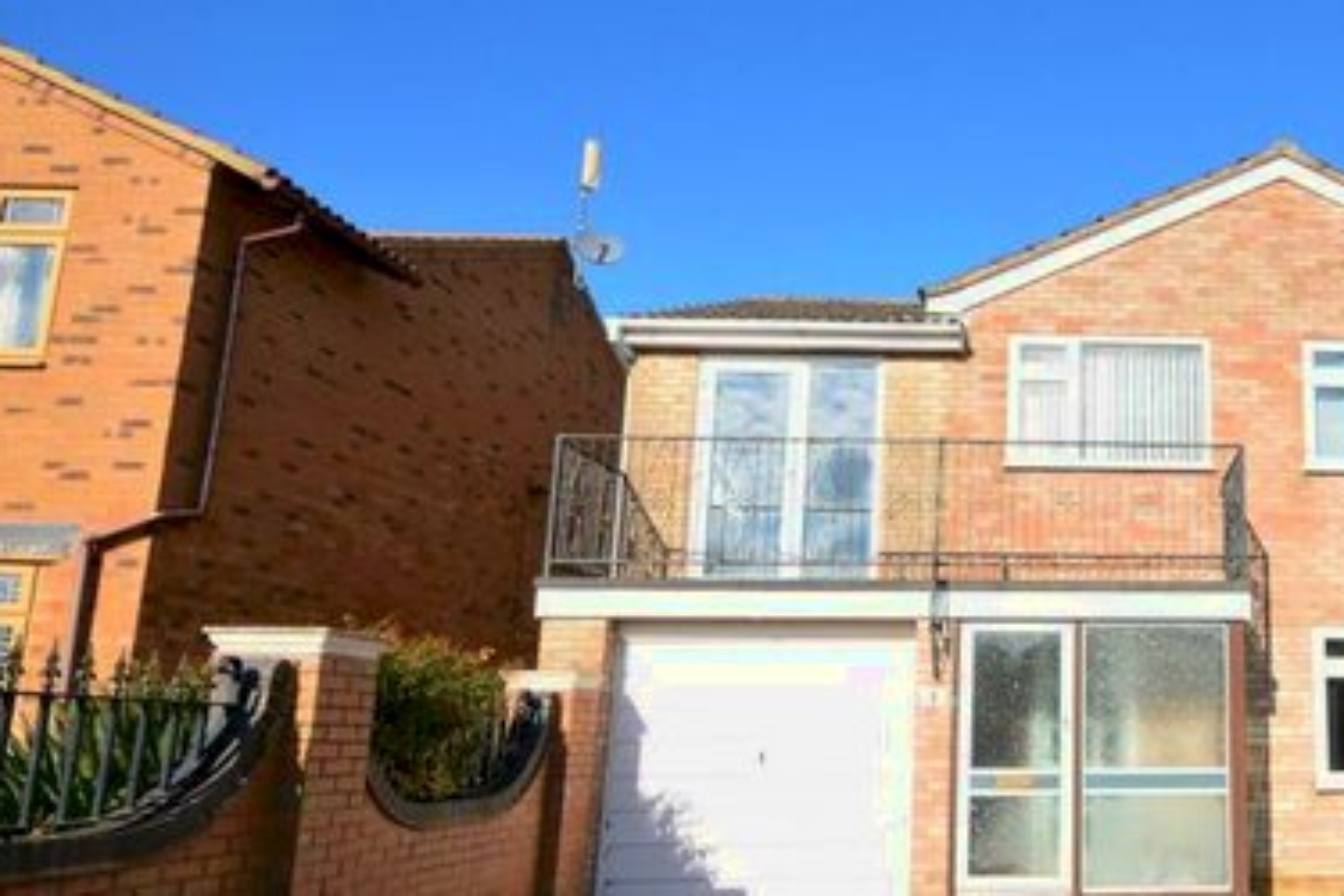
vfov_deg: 46.2
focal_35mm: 28
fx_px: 1045
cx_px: 1161
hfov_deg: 57.9
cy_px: 527
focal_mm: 10
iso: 100
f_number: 8
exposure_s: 1/200
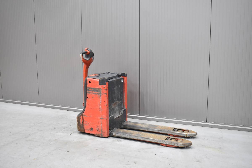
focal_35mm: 34
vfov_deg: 38.4
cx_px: 126
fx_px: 241
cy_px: 84
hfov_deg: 55.1
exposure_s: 1/50
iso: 1600
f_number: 4.5
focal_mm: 23
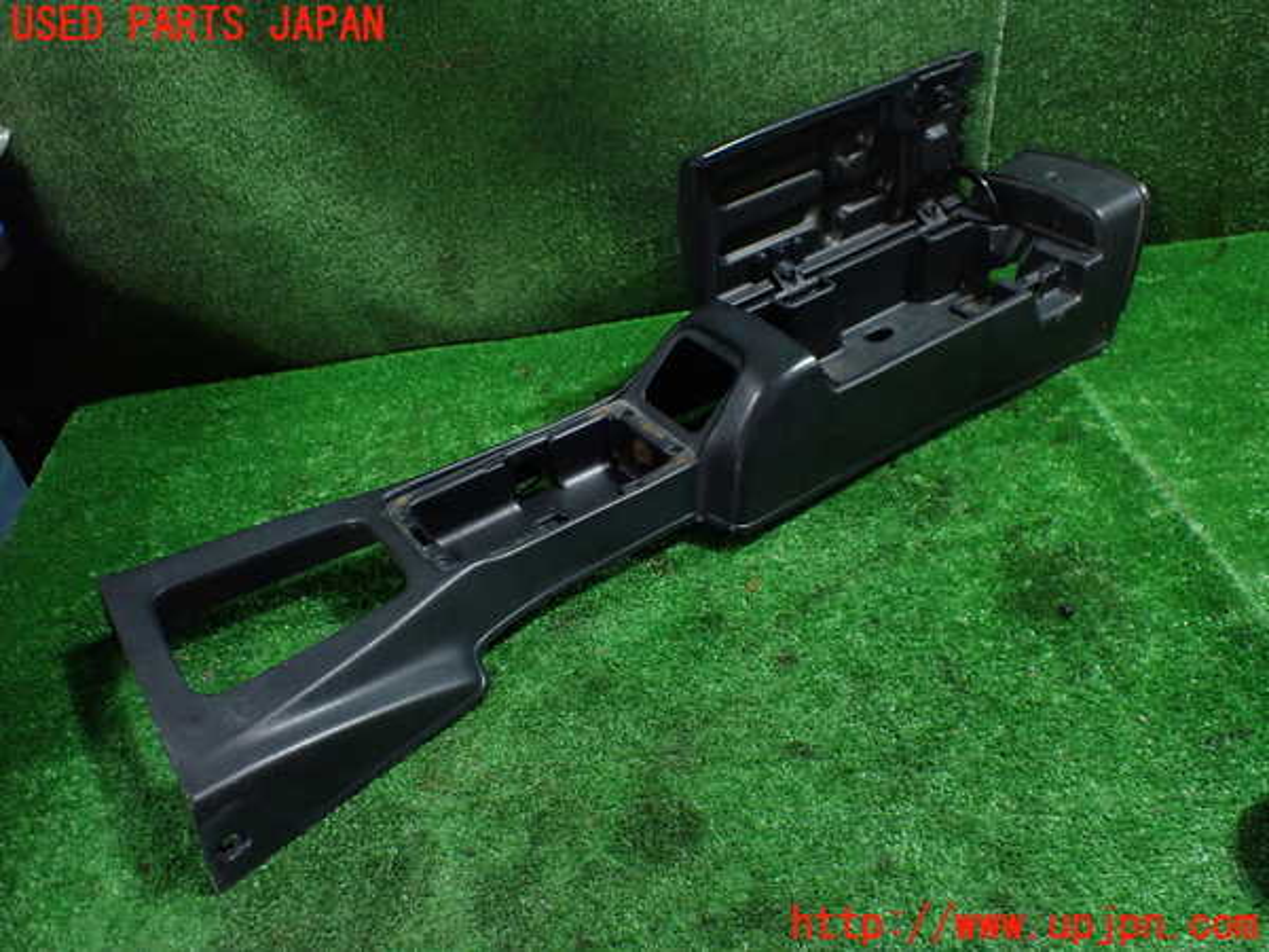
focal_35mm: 30
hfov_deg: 60.0
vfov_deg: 46.8
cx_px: 634
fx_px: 1100
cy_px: 476
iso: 800
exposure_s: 1/100
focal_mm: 5.4
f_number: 2.3
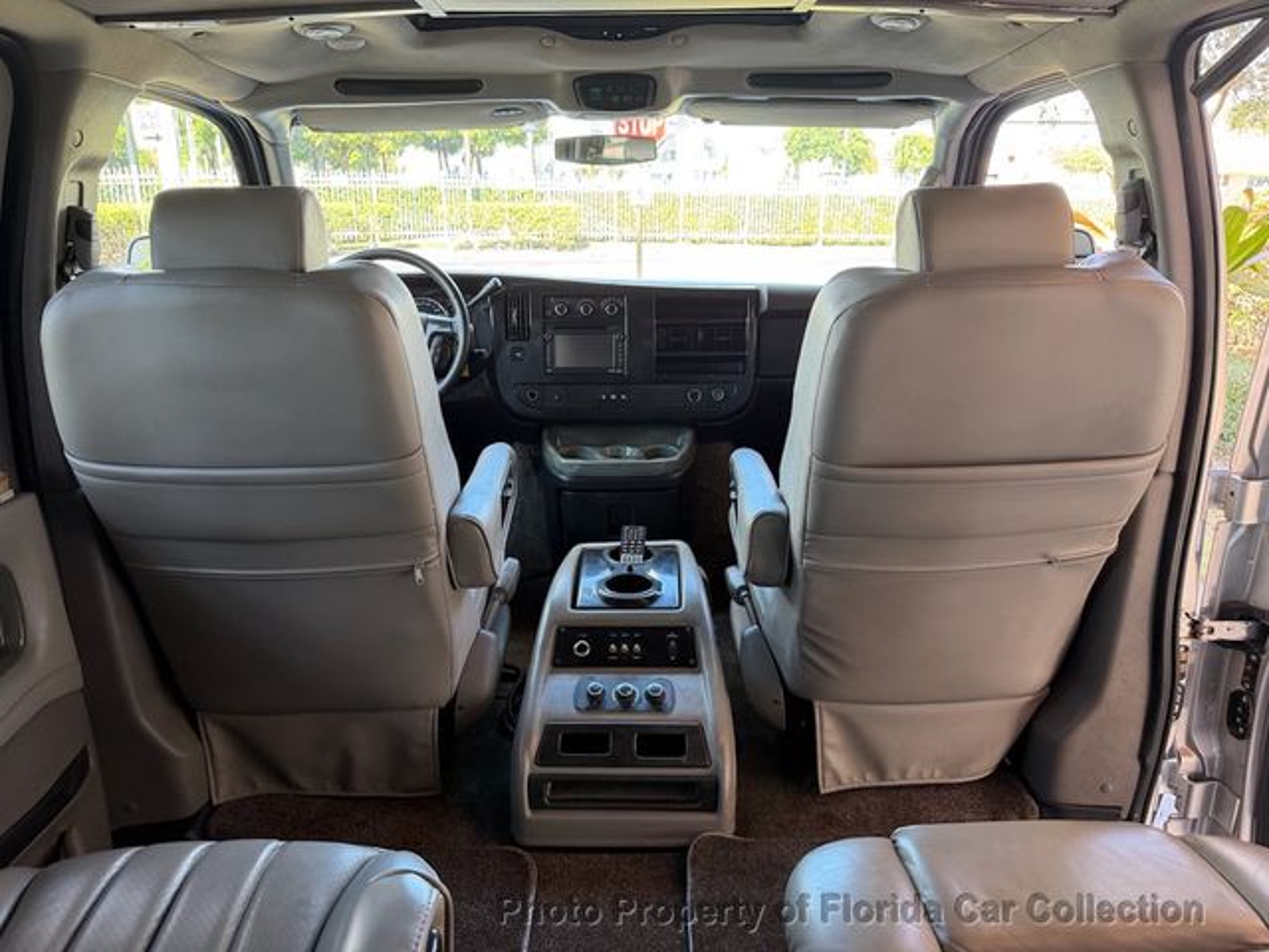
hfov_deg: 71.6
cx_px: 634
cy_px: 476
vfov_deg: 56.8
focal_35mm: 24
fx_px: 880
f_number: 1.78
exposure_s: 1/117
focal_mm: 6.76
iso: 200
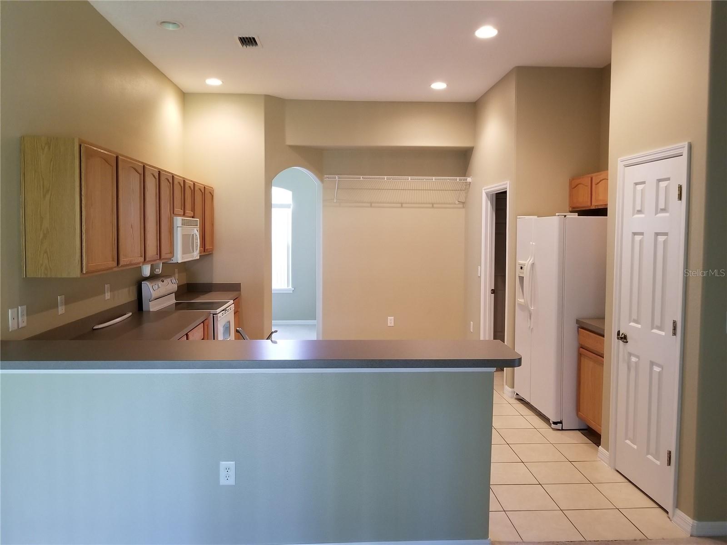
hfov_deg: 67.3
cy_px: 272
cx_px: 364
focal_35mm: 26
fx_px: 546
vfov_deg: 53.1
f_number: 1.7
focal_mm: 4.25
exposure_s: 1/24
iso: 200
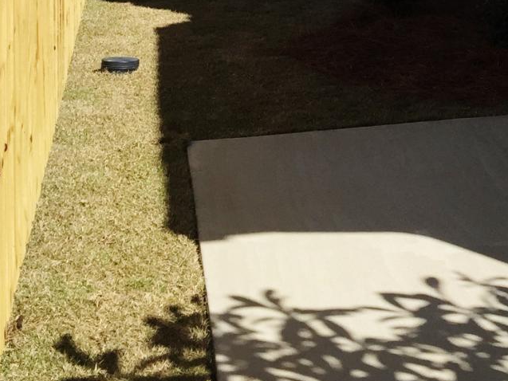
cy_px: -187
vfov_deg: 15.1
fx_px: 1336
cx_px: 520
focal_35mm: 91
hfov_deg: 20.8
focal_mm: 4.15
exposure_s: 1/1883
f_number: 2.2
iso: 32
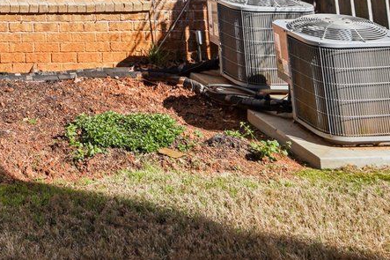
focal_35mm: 74
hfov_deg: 22.6
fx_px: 801
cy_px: -340
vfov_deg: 13.8
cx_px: -186
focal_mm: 16
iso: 100
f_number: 9
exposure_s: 1/200
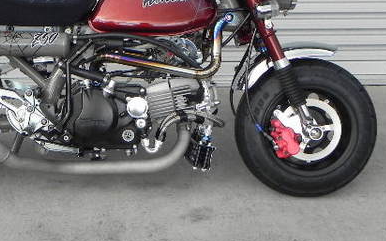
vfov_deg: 21.1
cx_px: 107
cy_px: 64
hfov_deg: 33.0
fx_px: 642
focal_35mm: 61
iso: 160
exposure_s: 1/172
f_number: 5
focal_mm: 6.6
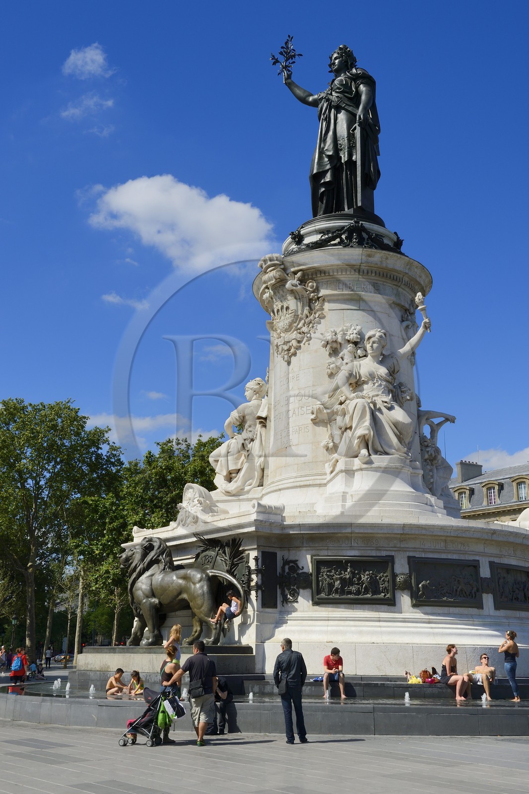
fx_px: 794
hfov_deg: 36.9
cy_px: 397
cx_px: 264
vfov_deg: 53.1
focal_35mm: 36
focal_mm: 36
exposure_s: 1/250
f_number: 14
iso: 100
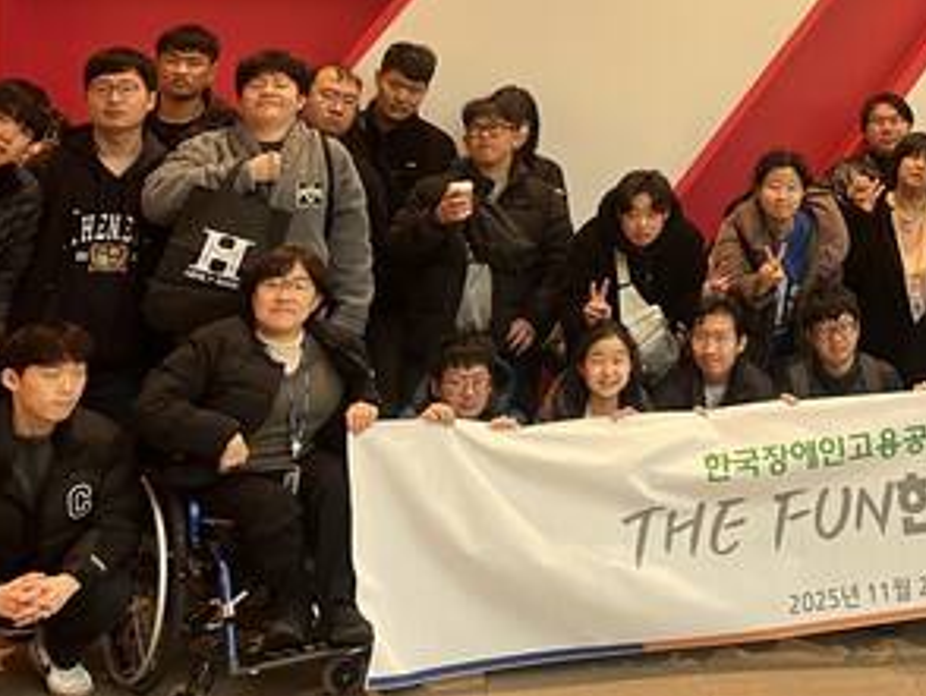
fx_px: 1419
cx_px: 882
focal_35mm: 53
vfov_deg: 26.1
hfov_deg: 33.6
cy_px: -6
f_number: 1.6
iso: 125
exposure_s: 1/60
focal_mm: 5.1
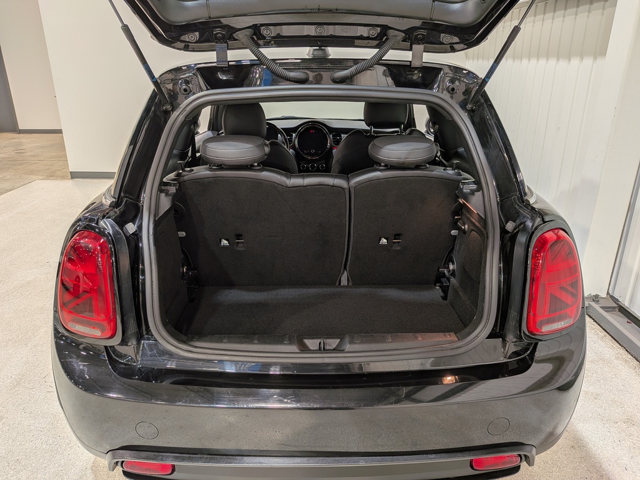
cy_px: 240
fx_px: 444
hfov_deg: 71.6
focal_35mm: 24
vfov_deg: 56.8
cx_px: 320
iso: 28
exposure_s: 1/194
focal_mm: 4.53
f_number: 1.7
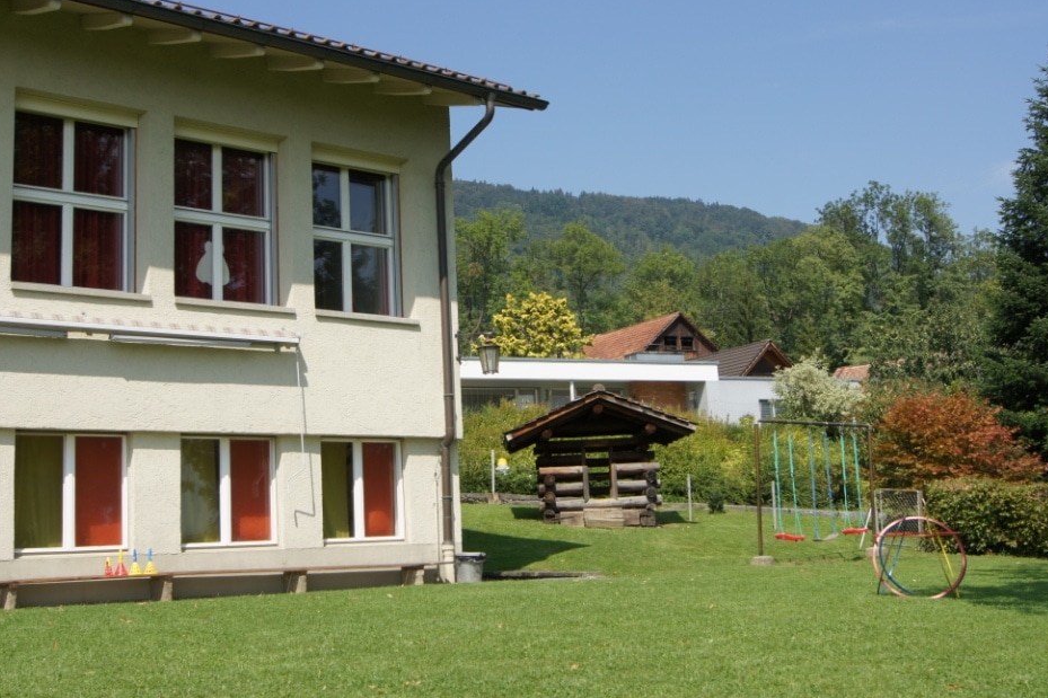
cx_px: 504
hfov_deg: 45.4
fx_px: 1251
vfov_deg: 31.2
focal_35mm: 43
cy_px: 326
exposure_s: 1/250
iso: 200
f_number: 11
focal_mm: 26
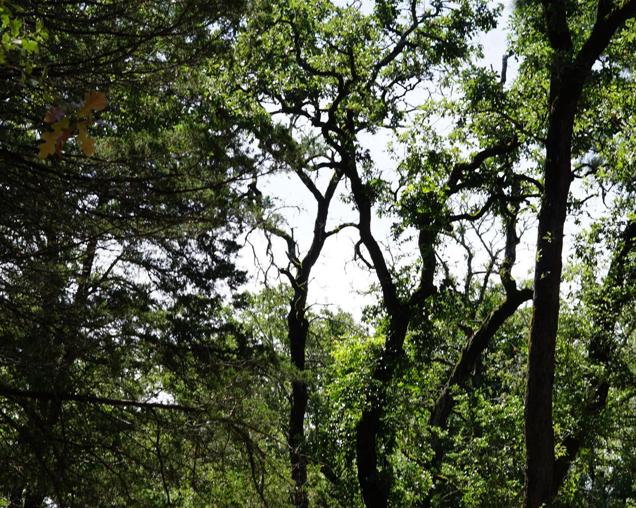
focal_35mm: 99
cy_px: 298
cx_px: 280
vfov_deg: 15.5
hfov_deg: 19.4
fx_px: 1863
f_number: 9
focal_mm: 50
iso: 100
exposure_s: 1/100
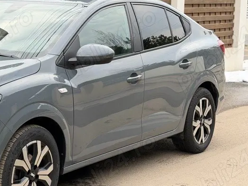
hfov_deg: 20.8
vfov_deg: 16.0
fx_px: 659
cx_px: 13
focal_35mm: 92
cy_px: 53
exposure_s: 1/523
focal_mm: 6.76
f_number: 1.78
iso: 64
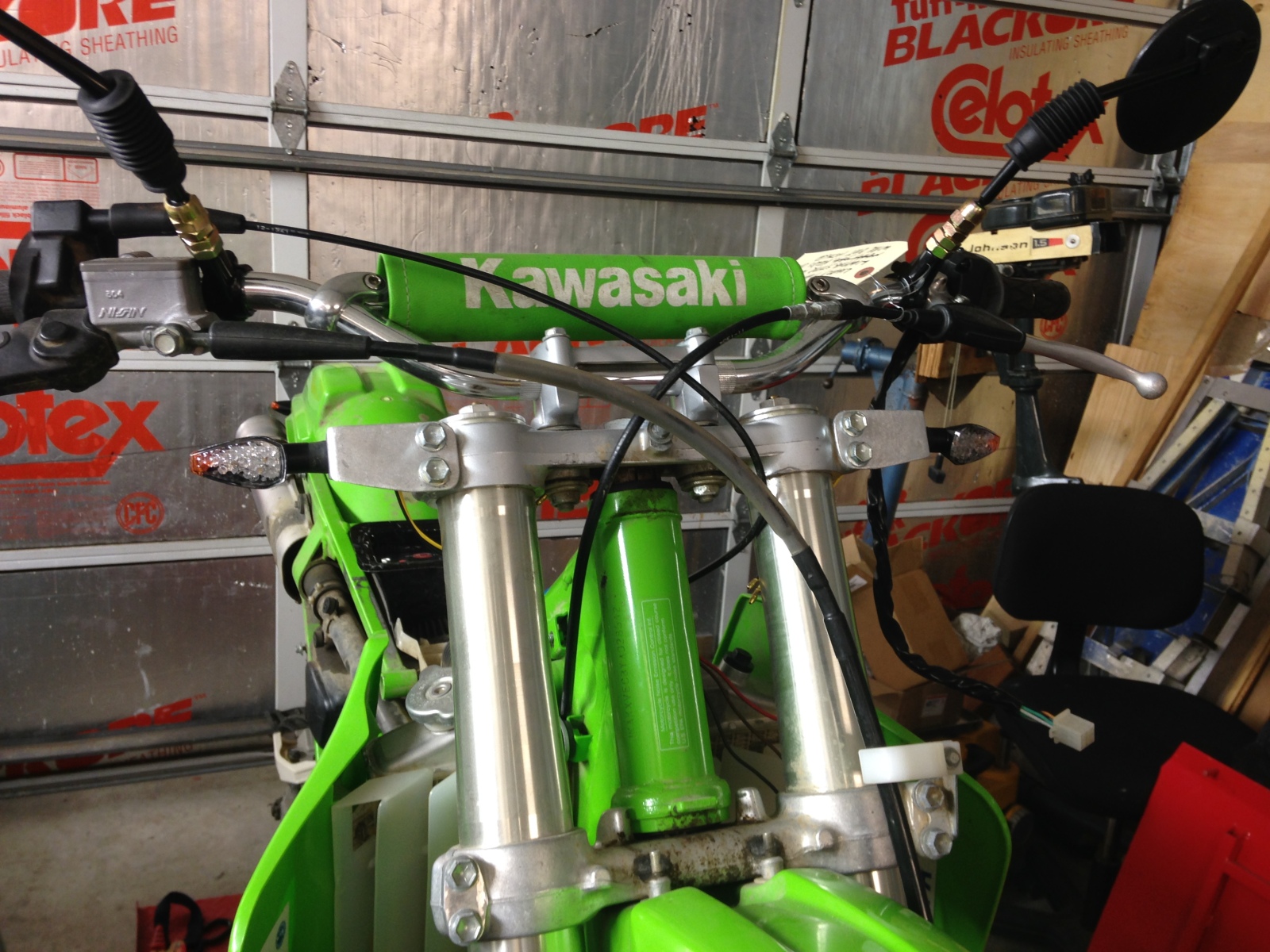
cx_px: 635
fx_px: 1211
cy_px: 476
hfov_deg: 55.4
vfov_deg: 42.9
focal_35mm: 33
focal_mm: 4.12
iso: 50
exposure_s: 1/24
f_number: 2.4
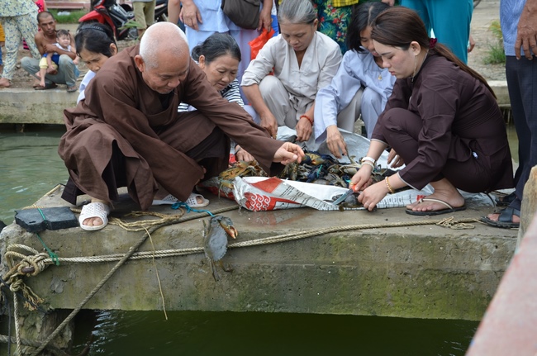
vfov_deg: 25.7
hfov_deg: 37.9
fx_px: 782
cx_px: 268
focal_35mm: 52
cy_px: 178
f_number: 6.3
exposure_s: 1/160
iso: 250
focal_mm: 35
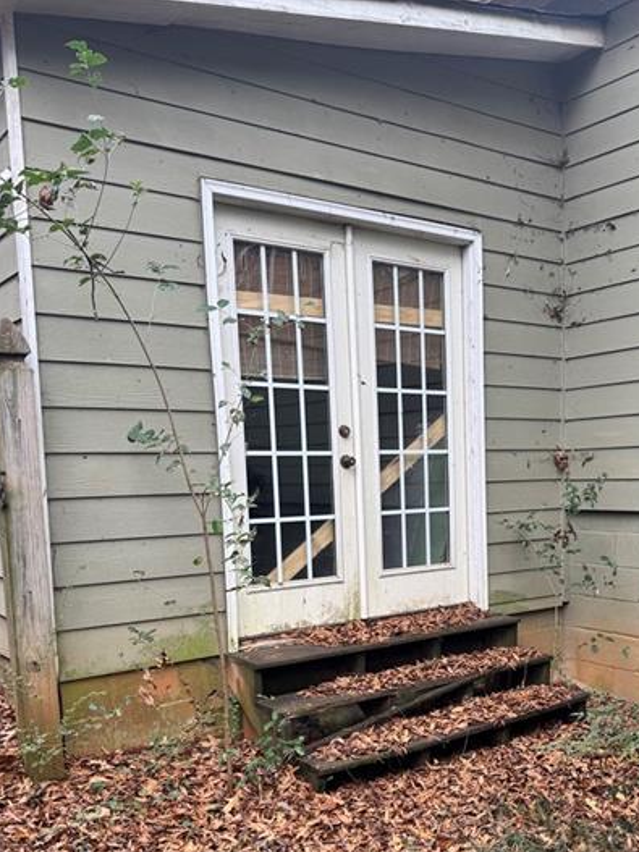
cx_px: 425
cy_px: 567
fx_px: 862
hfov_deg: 40.2
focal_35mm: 35
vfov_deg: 51.7
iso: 50
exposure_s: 1/133
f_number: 1.78
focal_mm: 6.76
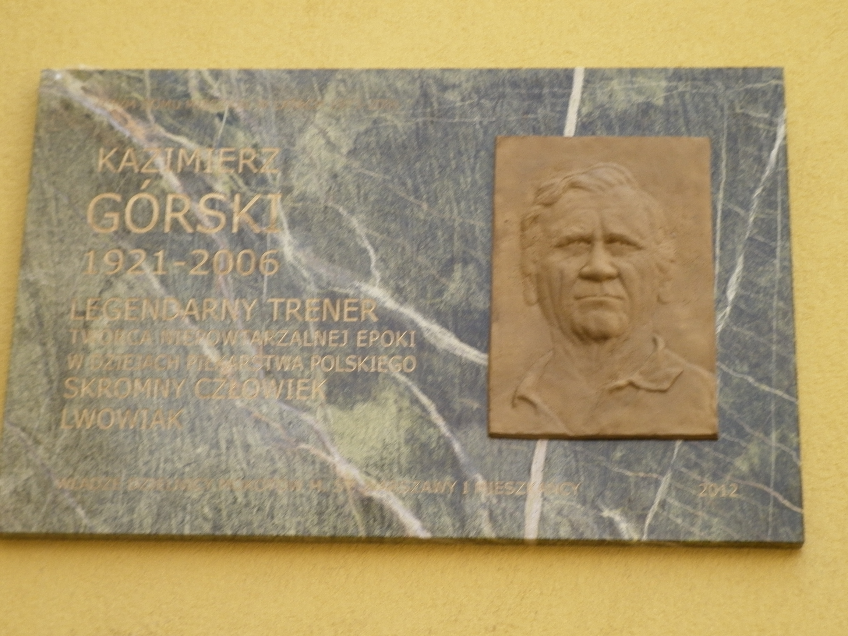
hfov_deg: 24.1
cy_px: 318
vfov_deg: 18.2
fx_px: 1984
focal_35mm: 81
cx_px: 424
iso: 100
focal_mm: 14.6
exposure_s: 1/100
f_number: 5.3
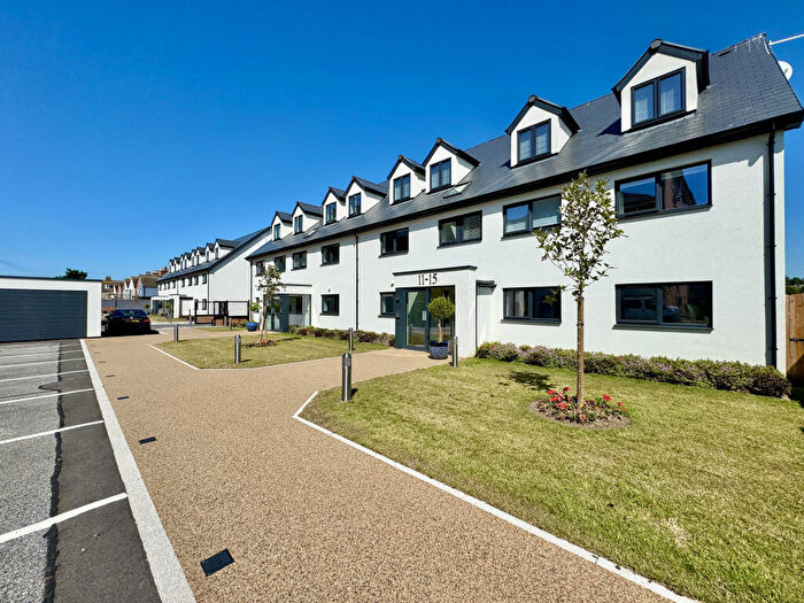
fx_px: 325
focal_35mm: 14
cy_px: 302
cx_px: 402
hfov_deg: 102.1
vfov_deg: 85.7
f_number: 2.2
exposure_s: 1/4132
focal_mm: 2.22
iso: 50
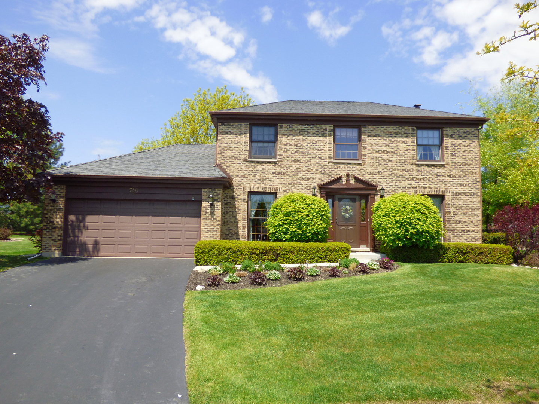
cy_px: 202
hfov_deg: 67.3
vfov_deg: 53.1
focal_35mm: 26
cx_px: 270
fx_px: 405
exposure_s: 1/1000
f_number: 3.1
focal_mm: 4.61
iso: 100
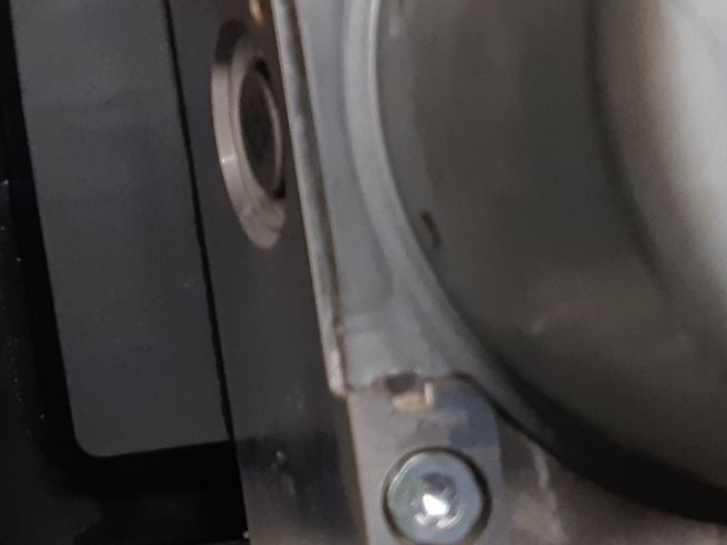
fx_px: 1701
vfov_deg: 18.0
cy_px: 94
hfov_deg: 21.6
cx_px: -238
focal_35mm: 81
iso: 125
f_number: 1.7
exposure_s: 1/50
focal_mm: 3.93
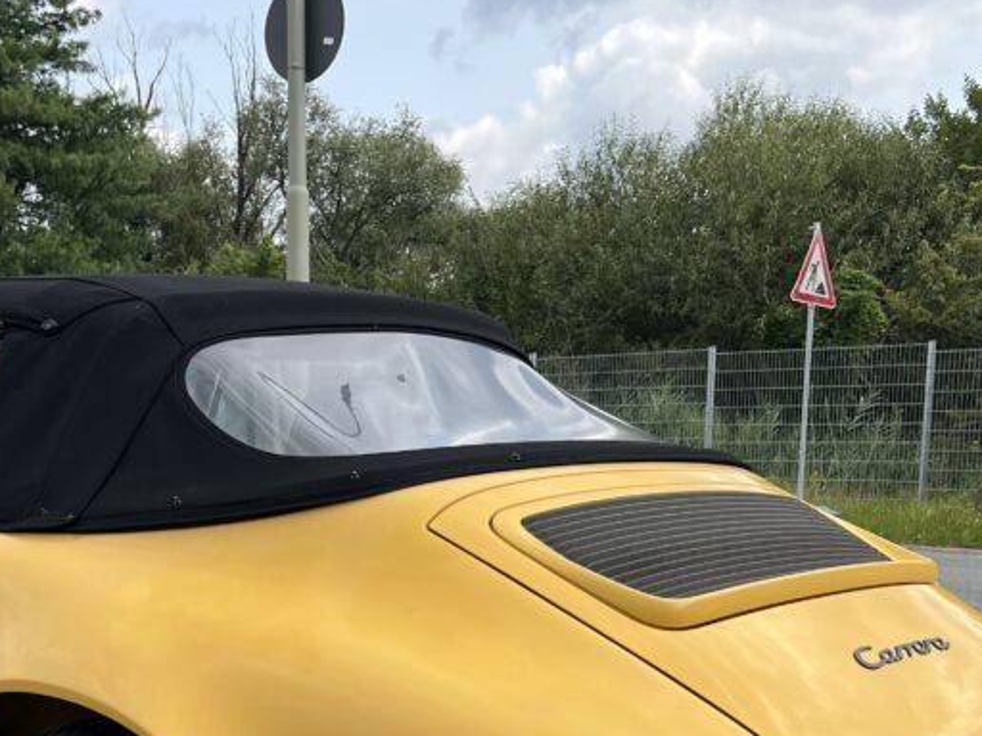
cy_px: 694
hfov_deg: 36.4
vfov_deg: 26.8
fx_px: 1475
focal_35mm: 52
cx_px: 320
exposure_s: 1/2123
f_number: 1.5
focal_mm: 5.7
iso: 50
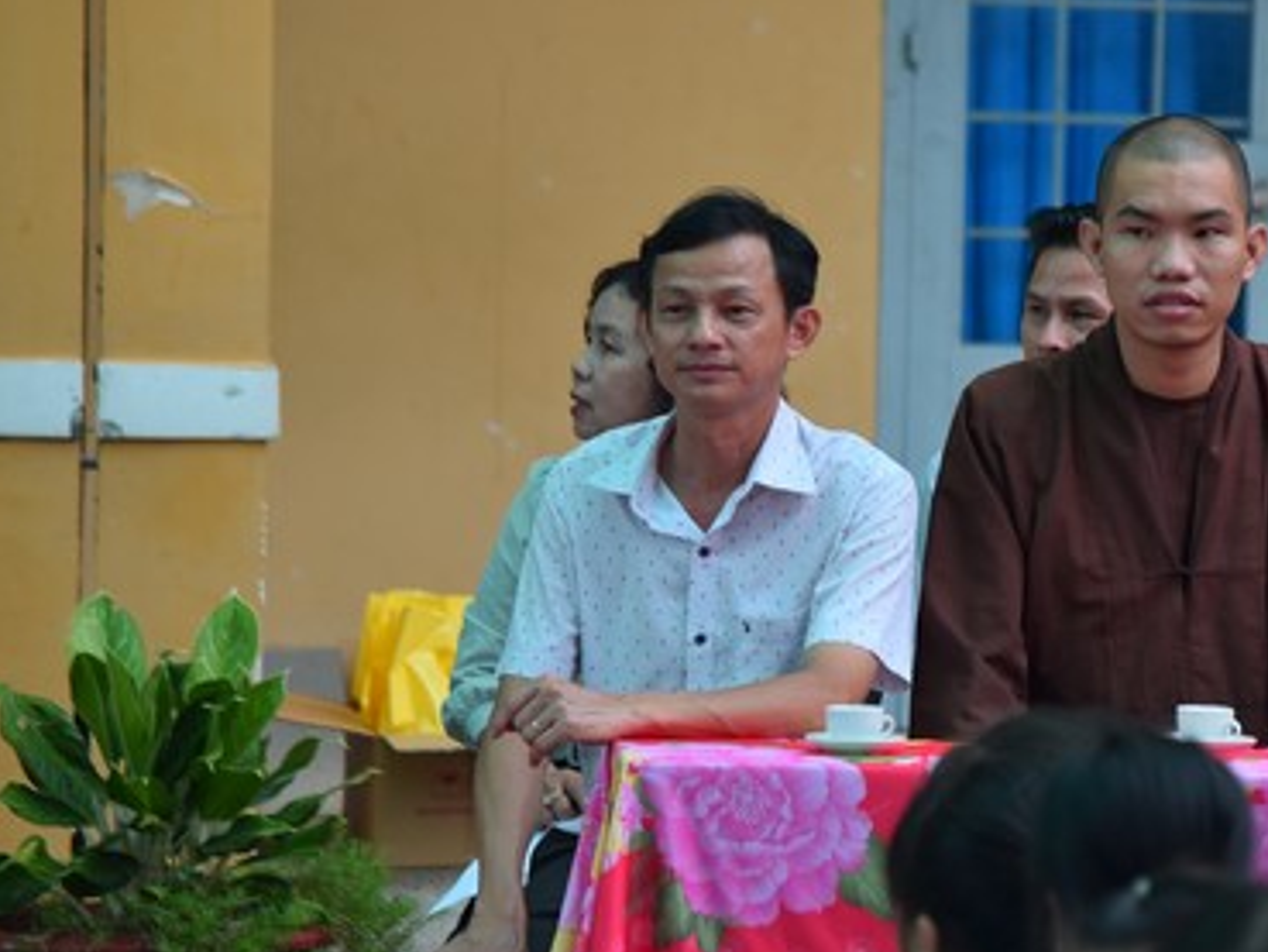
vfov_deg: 7.3
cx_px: 1079
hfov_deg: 9.7
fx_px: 7438
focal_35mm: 203
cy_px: 339
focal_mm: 120
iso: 160
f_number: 4.5
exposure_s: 1/200
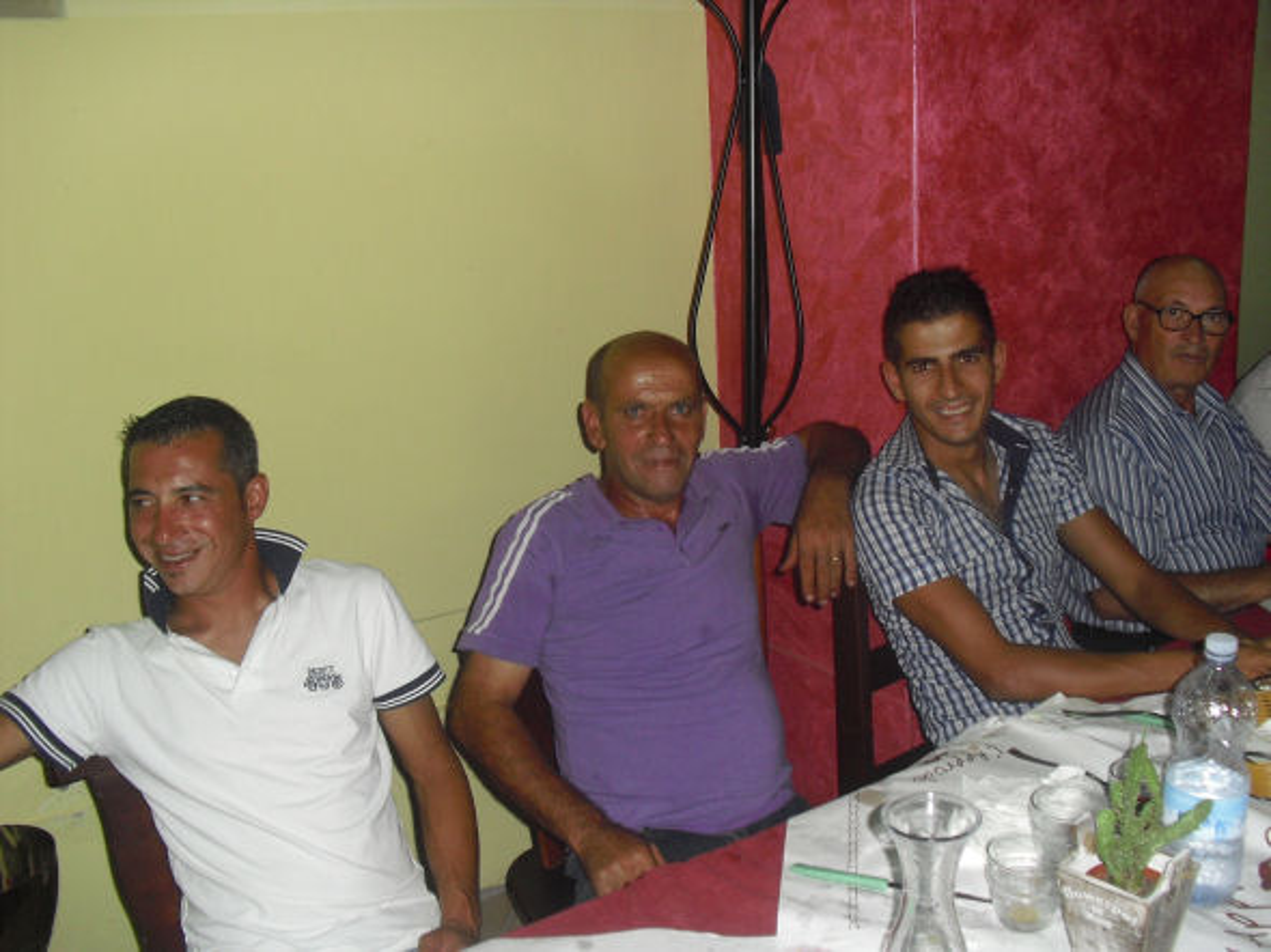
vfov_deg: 39.6
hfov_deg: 51.4
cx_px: 636
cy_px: 476
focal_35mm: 36
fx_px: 1321
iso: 200
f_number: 3.1
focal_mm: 6.3
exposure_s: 1/60
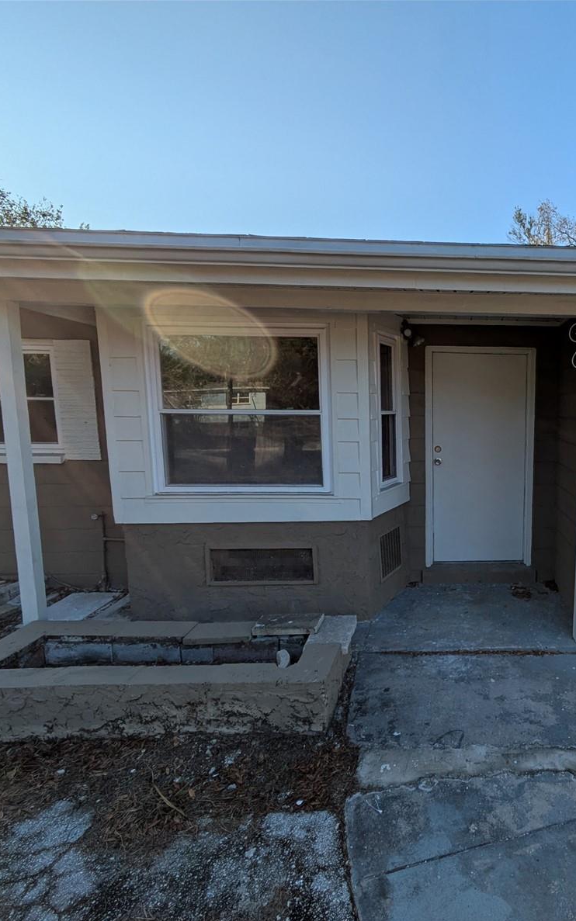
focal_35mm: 20
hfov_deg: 54.5
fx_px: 502
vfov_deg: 85.1
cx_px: 480
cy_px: 465
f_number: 2.2
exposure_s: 1/2404
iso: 44
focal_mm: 1.83
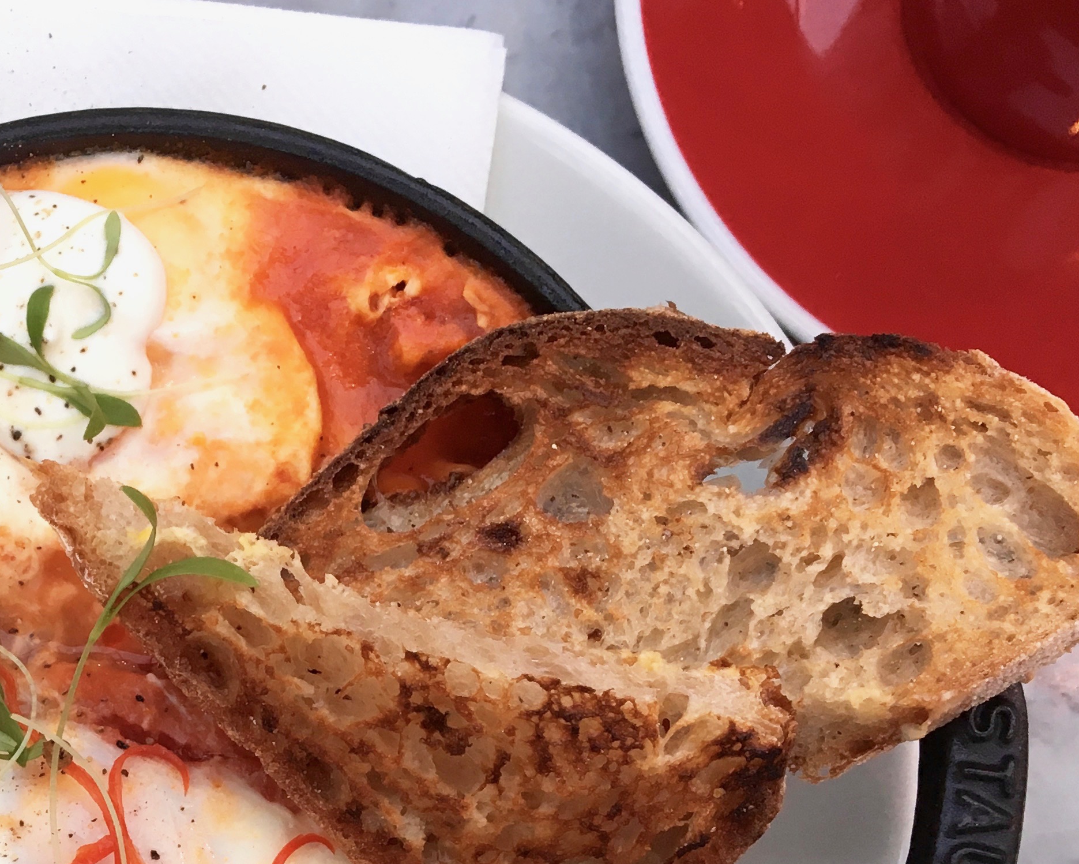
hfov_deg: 29.8
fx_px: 1948
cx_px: 134
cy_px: 743
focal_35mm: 61
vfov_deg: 24.4
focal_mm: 4.15
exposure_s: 1/33
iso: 32
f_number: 2.2
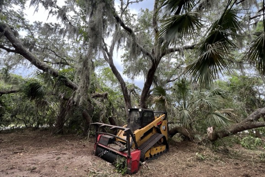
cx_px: 134
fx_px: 103
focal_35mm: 14
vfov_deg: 81.0
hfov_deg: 104.3
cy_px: 80
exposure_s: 1/127
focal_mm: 1.57
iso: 32
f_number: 1.8
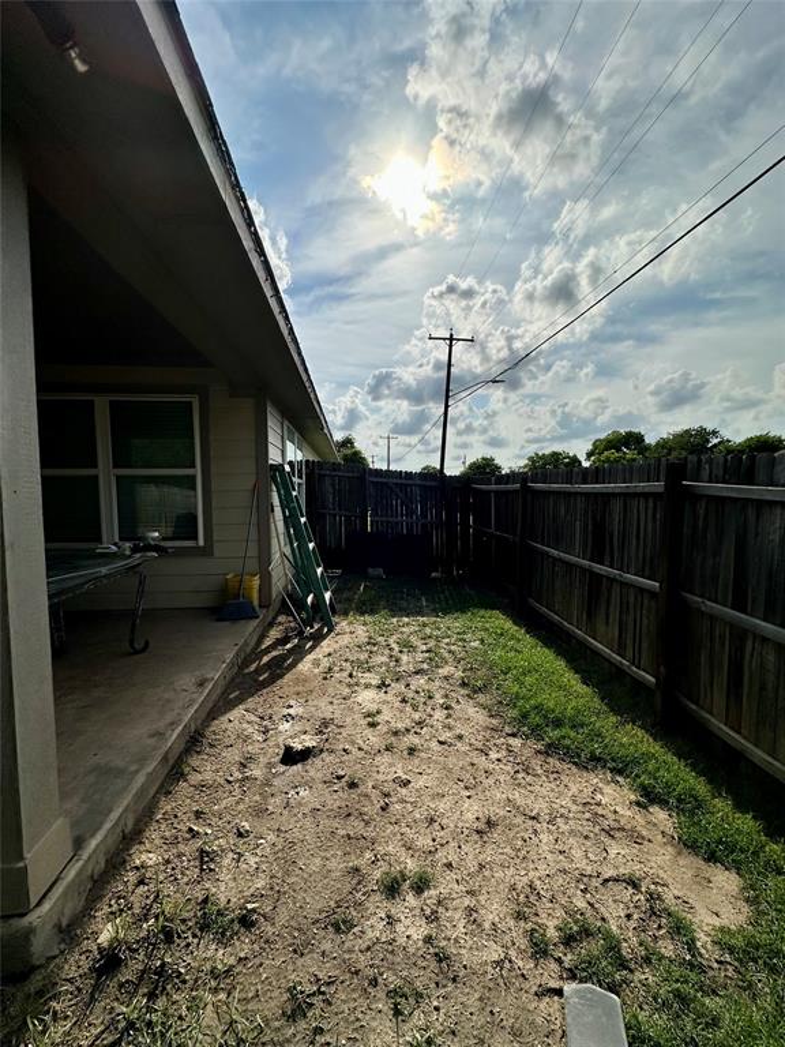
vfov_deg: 102.1
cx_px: 392
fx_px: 423
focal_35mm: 14
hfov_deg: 85.7
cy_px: 524
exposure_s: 1/7299
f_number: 2.2
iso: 50
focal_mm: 2.22
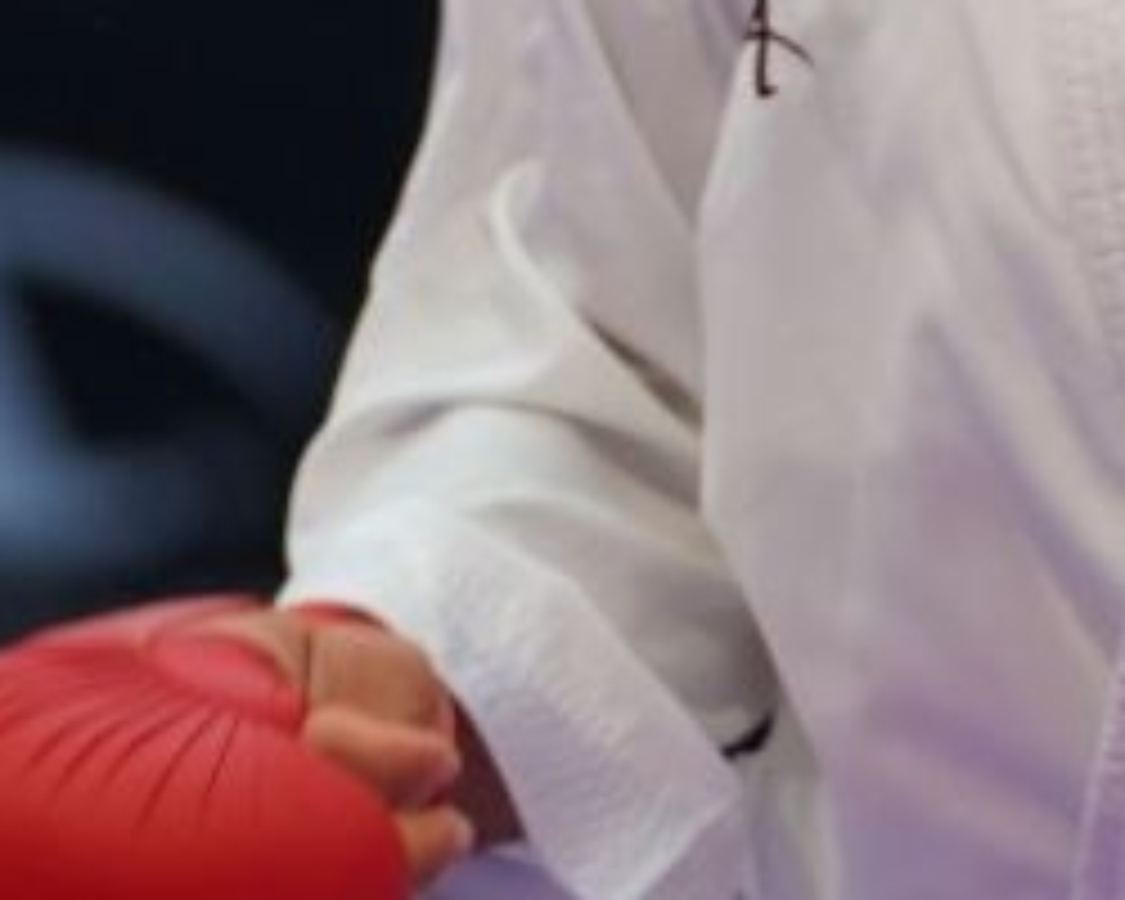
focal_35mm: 784
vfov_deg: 2.0
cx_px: 940
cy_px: 216
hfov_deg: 2.5
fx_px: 26104
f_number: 2.8
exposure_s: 1/1000
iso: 1000
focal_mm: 116
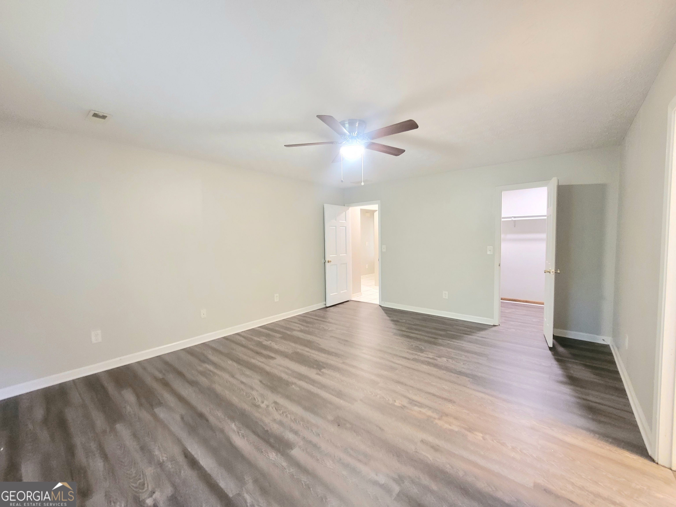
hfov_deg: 106.2
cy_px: 254
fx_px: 254
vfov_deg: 89.9
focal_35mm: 13
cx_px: 338
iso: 640
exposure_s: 1/24
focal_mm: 2.2
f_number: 2.2
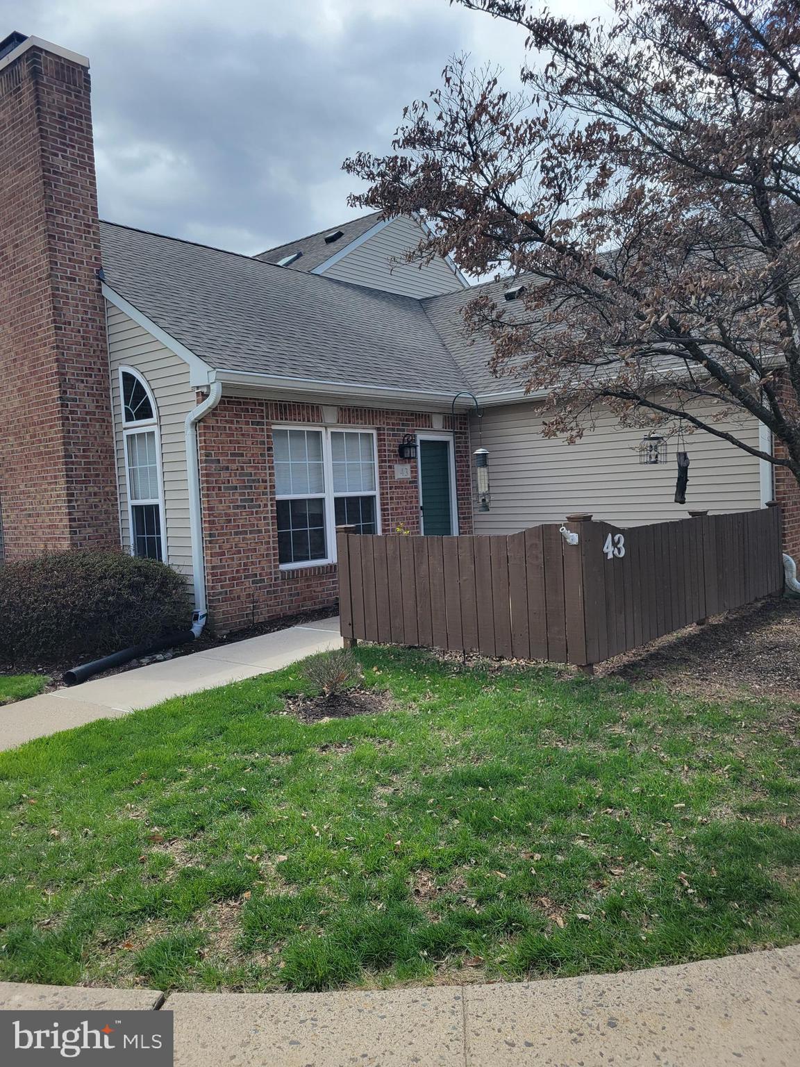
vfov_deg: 67.3
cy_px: 534
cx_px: 400
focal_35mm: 26
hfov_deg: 53.1
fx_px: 801
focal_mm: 5.4
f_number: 1.8
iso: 40
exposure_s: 1/1718
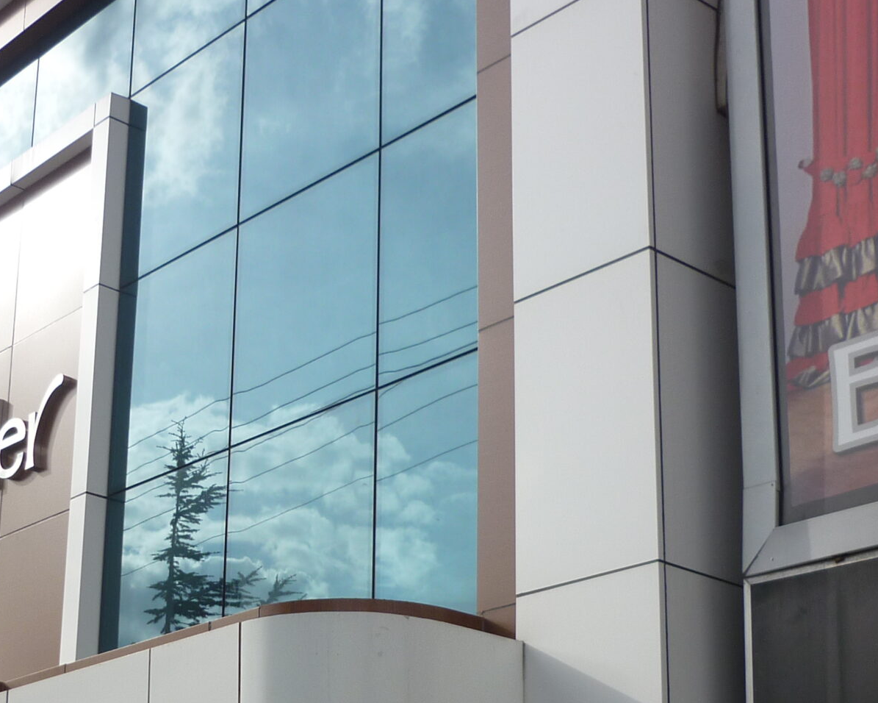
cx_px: 215
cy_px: 592
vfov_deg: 21.8
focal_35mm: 69
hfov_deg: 27.1
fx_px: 1793
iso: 80
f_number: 8
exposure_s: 1/160
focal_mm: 5.5
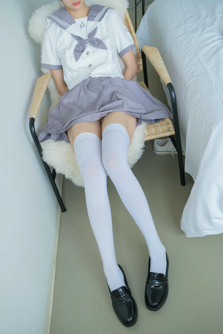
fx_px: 325
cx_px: 112
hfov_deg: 37.8
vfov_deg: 54.4
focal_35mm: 35
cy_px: 167
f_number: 3.6
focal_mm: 23
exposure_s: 1/80
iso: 160
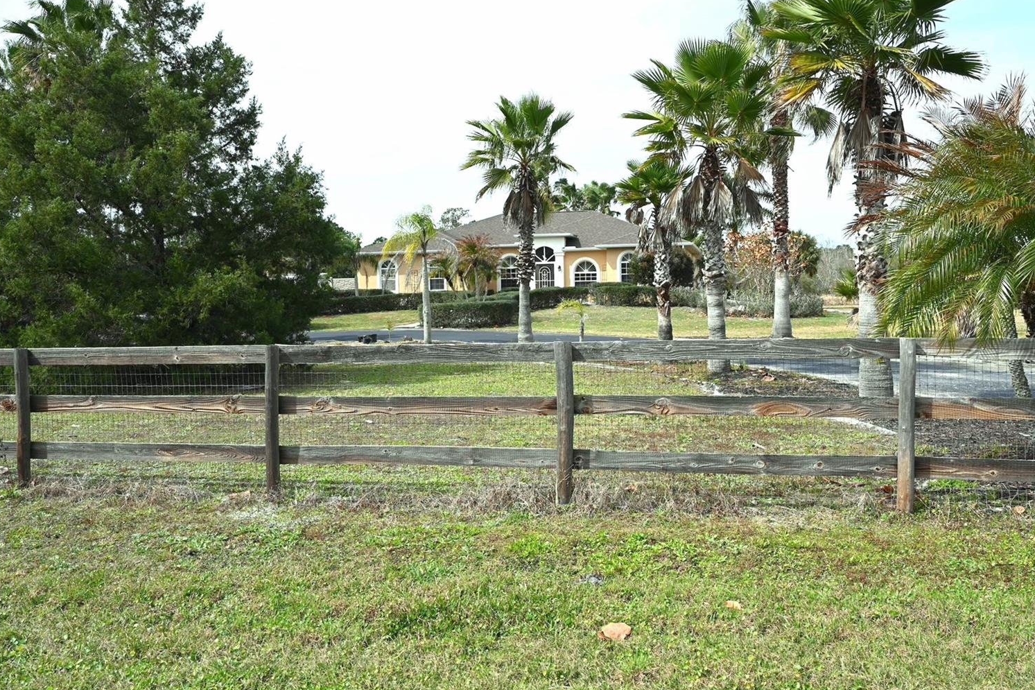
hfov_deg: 61.0
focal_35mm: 31
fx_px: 878
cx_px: 547
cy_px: 333
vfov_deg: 42.9
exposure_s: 1/400
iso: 100
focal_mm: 28.5
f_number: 7.1
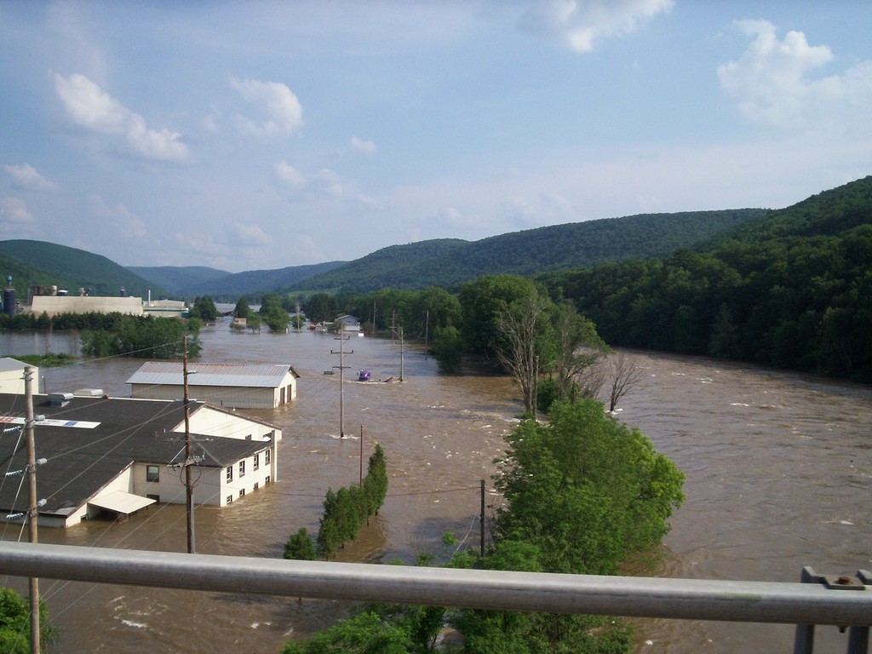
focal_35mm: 36
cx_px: 436
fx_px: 907
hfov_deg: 51.4
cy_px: 327
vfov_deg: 39.7
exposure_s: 1/659
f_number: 4.5
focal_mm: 5.9
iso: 100
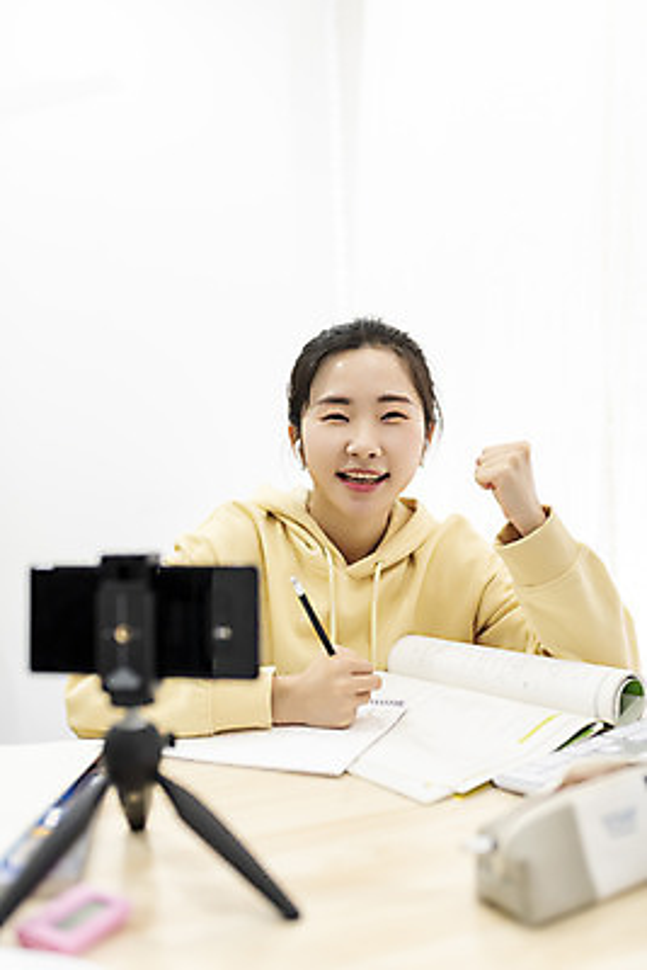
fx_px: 943
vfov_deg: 54.4
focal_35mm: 35
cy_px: 485
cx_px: 324
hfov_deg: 37.9
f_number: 2
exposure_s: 1/125
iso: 640
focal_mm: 35
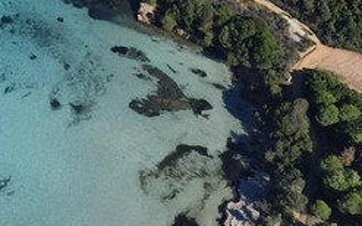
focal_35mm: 185
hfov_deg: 9.1
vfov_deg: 7.0
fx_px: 1824
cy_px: -32
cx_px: -721
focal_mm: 28
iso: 320
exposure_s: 1/800
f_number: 7.1
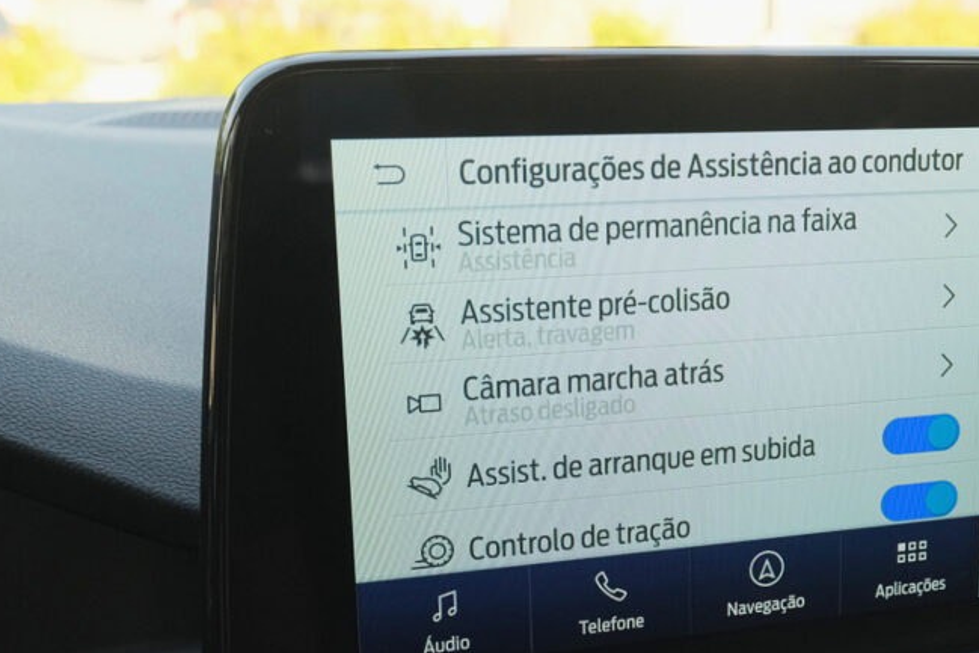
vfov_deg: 22.4
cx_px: 704
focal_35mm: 60
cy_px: 483
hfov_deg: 32.9
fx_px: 1632
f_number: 8
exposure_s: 1/200
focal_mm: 25.6
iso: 2000
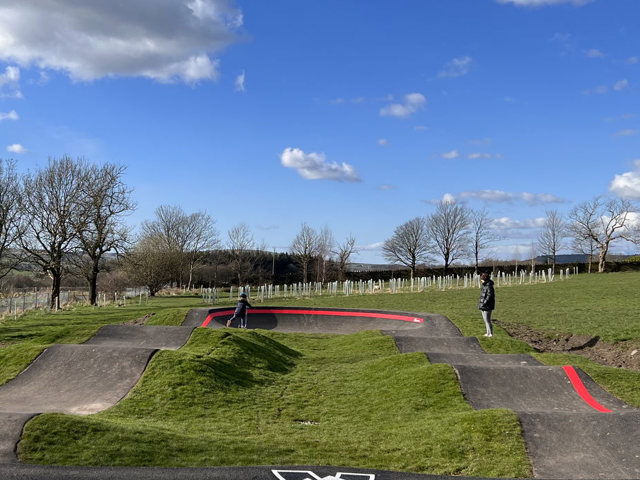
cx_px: 271
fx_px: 832
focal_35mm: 45
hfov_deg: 42.0
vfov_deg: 32.1
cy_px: 202
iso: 50
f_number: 1.5
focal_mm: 5.7
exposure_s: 1/4831
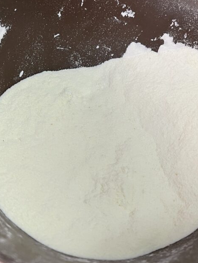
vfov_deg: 45.8
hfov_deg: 35.1
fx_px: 313
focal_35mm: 41
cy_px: 137
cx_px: 85
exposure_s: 1/99
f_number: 1.6
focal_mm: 5.1
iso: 125
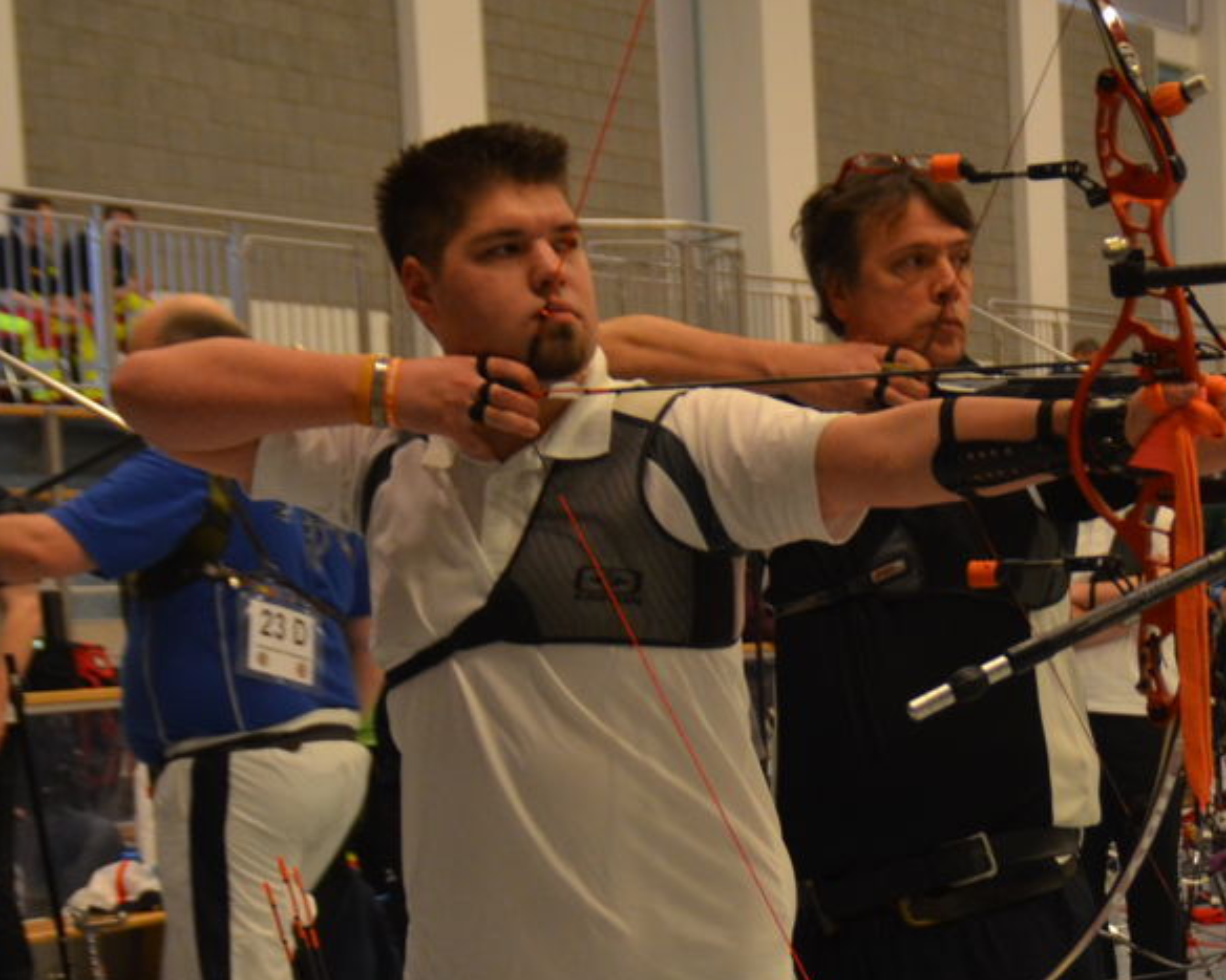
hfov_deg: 15.8
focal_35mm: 119
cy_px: 955
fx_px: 4317
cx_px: 1287
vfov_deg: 12.8
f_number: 4.2
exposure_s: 1/60
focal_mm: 32
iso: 800
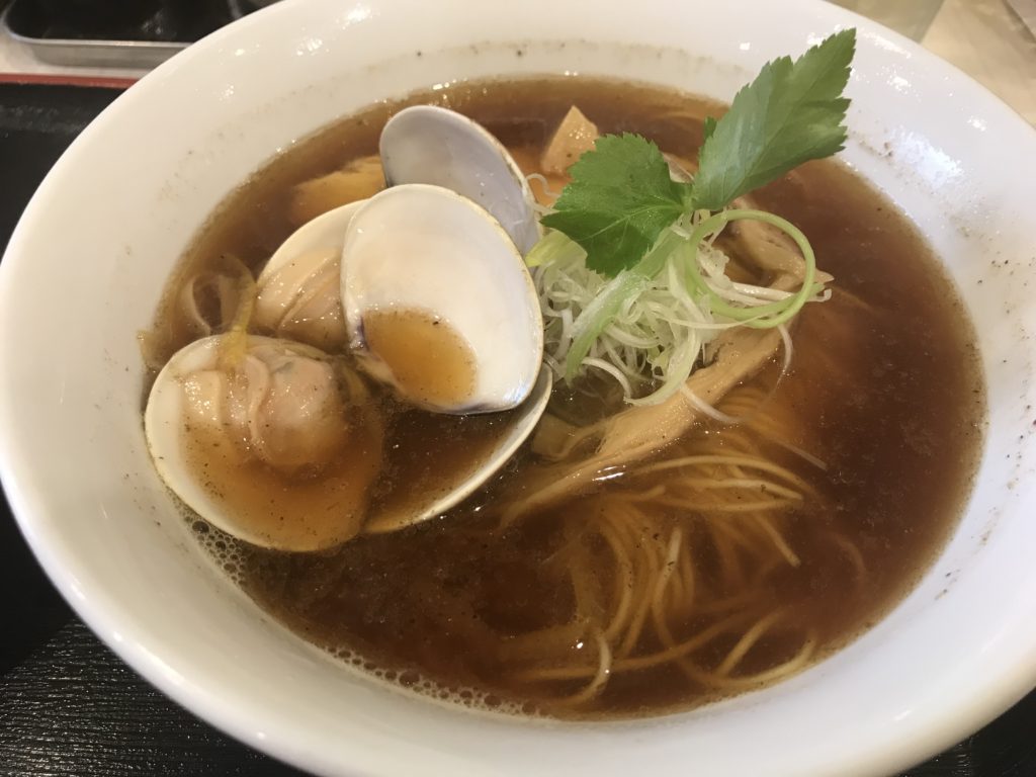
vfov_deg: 49.7
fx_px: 838
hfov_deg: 63.4
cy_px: 388
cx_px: 518
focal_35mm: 28
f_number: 1.8
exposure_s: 1/24
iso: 40
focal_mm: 3.99
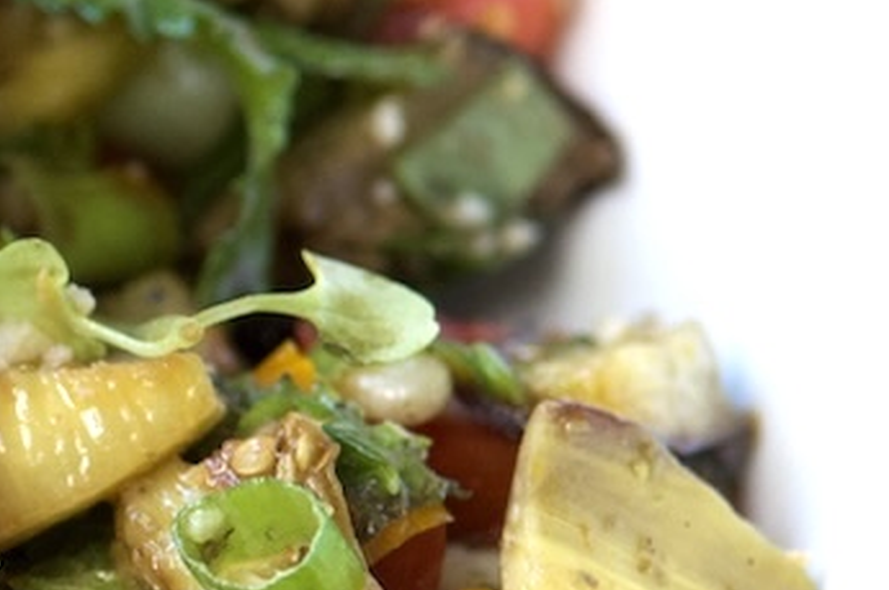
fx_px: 7071
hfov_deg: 7.1
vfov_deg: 4.8
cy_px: 295
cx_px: -441
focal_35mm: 287
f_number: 4
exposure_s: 1/80
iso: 800
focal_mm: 55
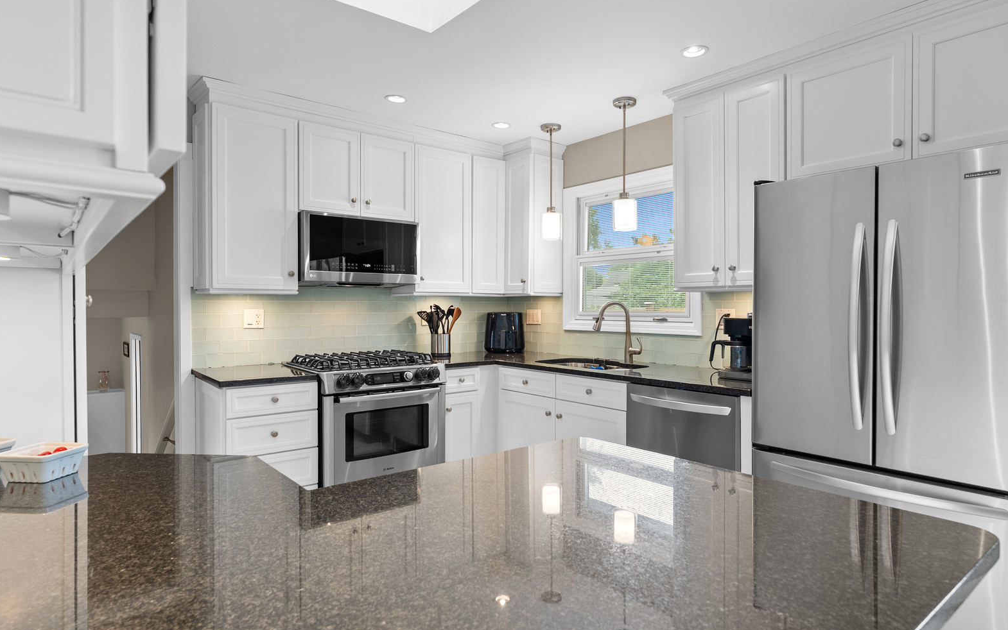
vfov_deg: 57.3
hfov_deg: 82.3
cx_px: 506
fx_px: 577
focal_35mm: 21
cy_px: 297
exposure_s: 1
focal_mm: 20
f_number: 8
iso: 640
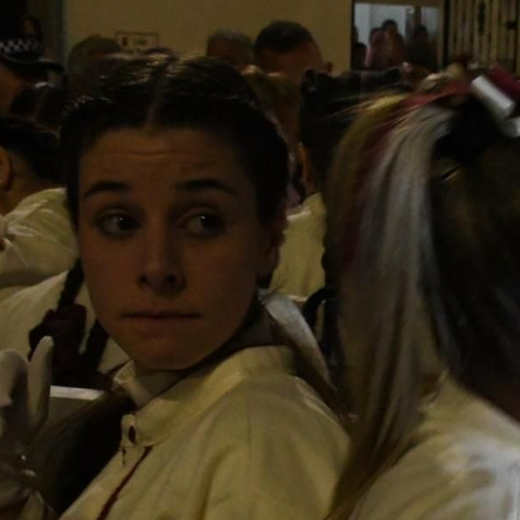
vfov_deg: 17.8
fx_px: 1649
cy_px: 378
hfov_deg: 17.4
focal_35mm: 97
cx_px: 546
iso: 10000
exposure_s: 1/60
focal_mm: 23
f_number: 9
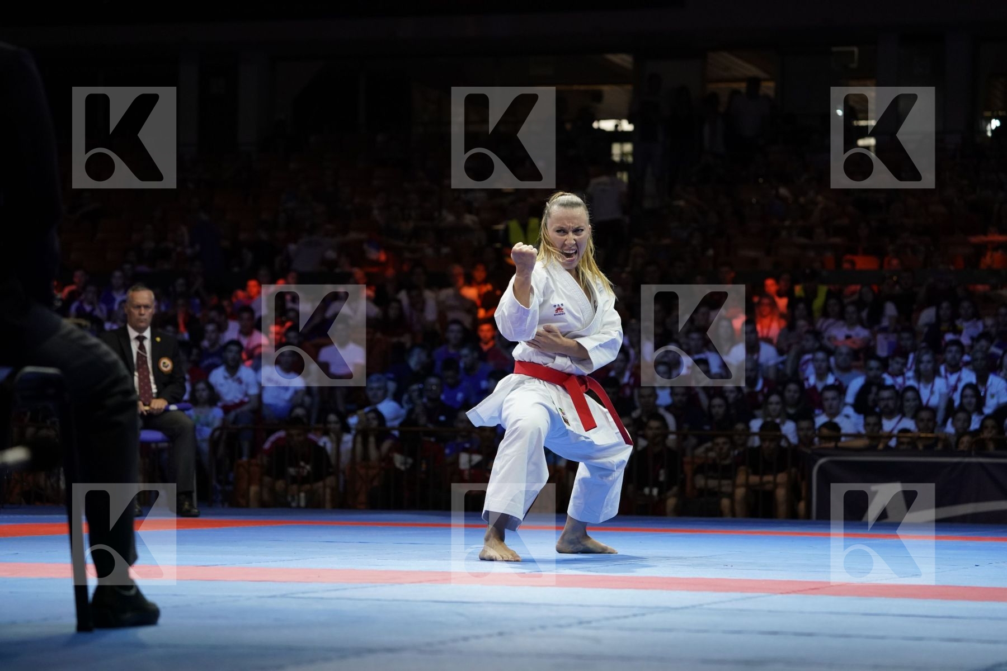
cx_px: 504
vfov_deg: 12.2
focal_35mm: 112
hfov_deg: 18.3
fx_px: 3133
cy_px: 336
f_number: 4.5
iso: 2000
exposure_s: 1/500
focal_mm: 112
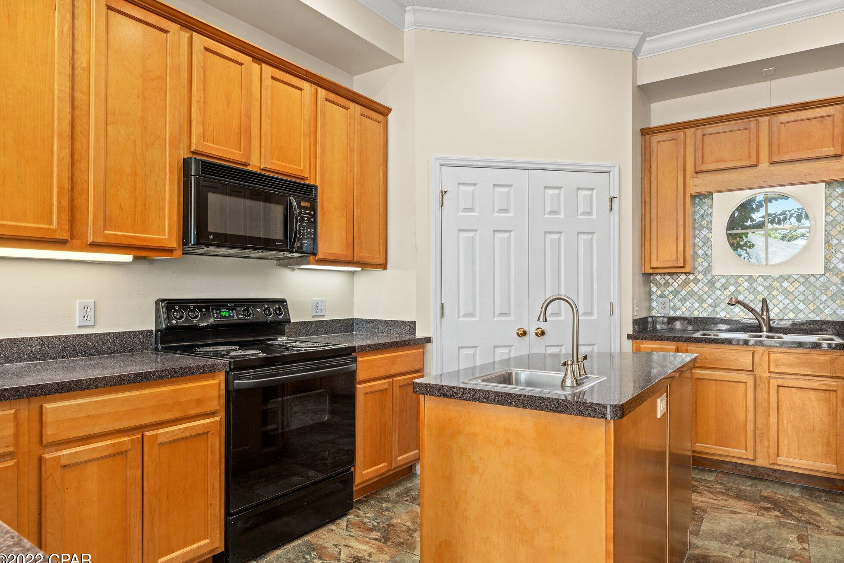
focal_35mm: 22
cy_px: 292
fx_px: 516
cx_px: 435
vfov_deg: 57.2
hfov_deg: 78.6
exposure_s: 1/6
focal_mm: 21
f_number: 9
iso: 500
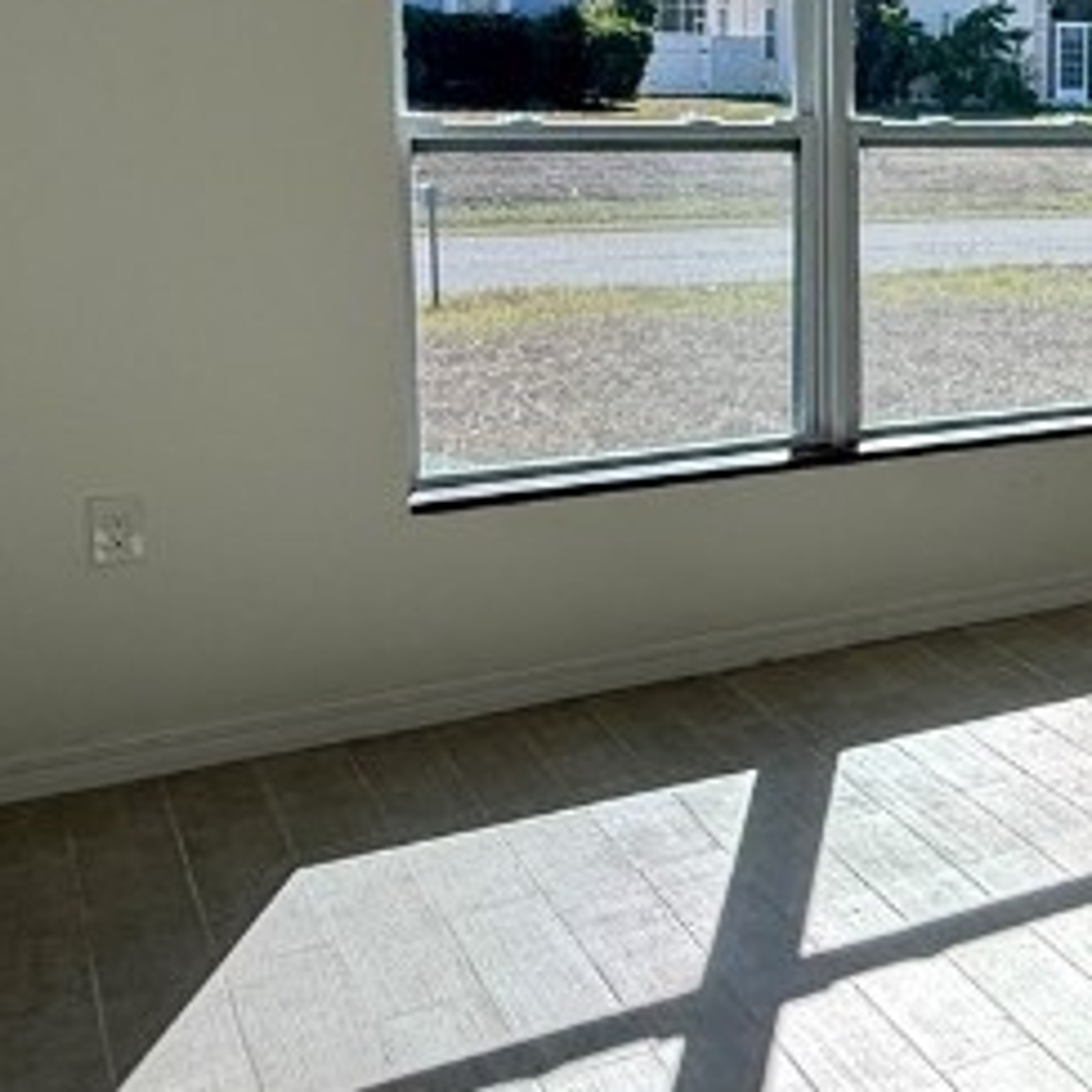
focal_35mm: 52
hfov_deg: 26.6
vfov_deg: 32.1
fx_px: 1856
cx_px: 1495
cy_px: 255
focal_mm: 2.22
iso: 64
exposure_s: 1/596
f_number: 2.2
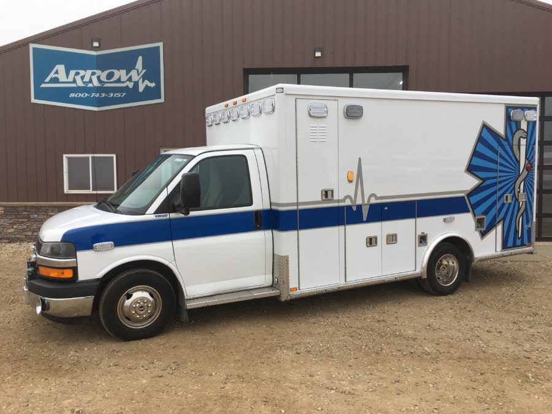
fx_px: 462
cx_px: 276
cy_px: 207
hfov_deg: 61.7
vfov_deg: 48.2
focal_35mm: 29
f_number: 2.2
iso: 25
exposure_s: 1/381
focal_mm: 4.15
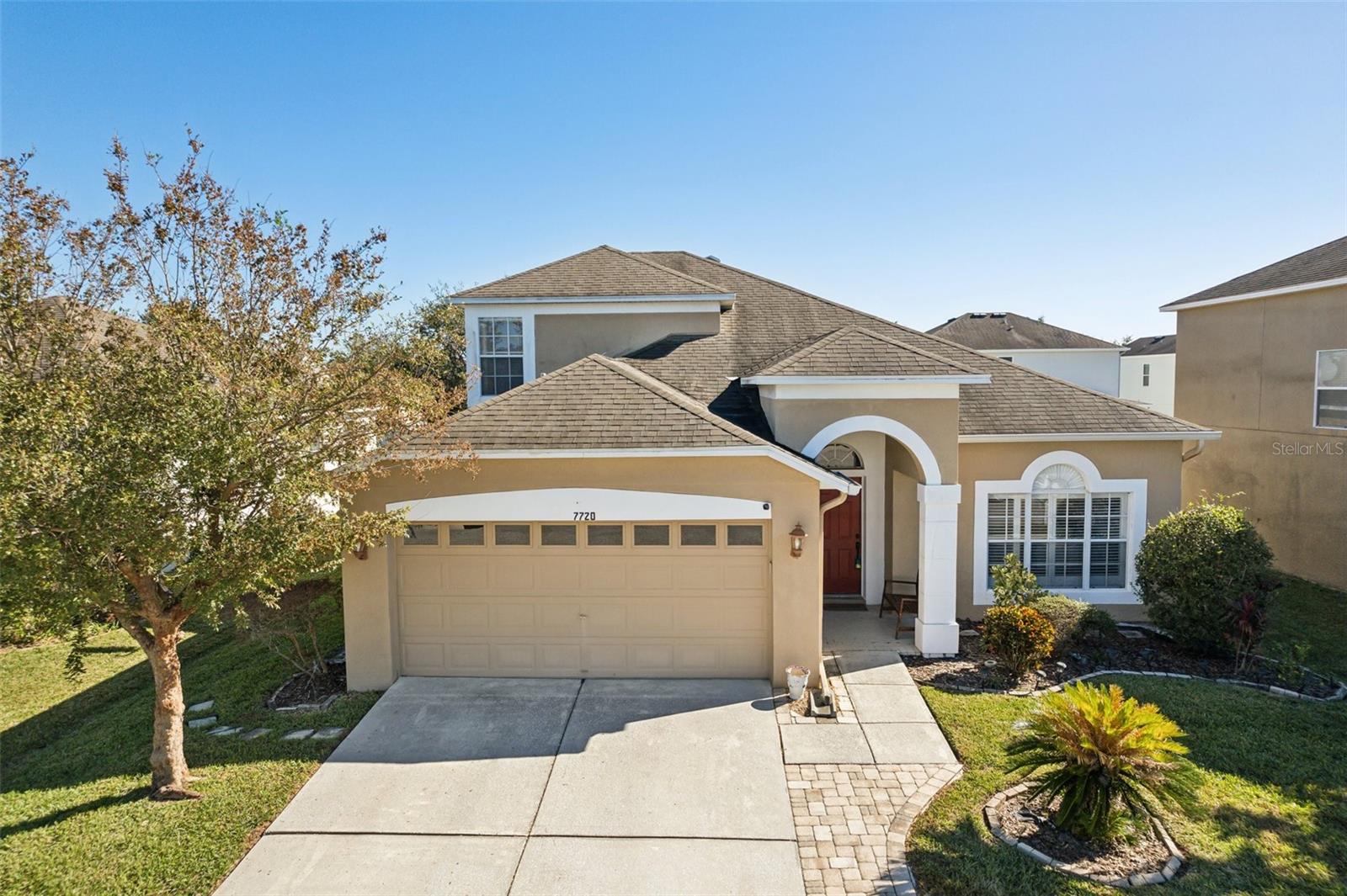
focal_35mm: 22
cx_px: 674
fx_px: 823
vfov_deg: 57.2
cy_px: 448
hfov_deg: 78.6
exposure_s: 1/2000
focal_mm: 8.4
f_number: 2.8
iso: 130
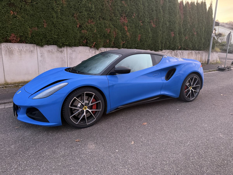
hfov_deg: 71.6
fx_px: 162
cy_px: 88
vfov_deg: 56.8
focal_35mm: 24
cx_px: 116
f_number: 1.78
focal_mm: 6.76
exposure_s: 1/39
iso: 1000
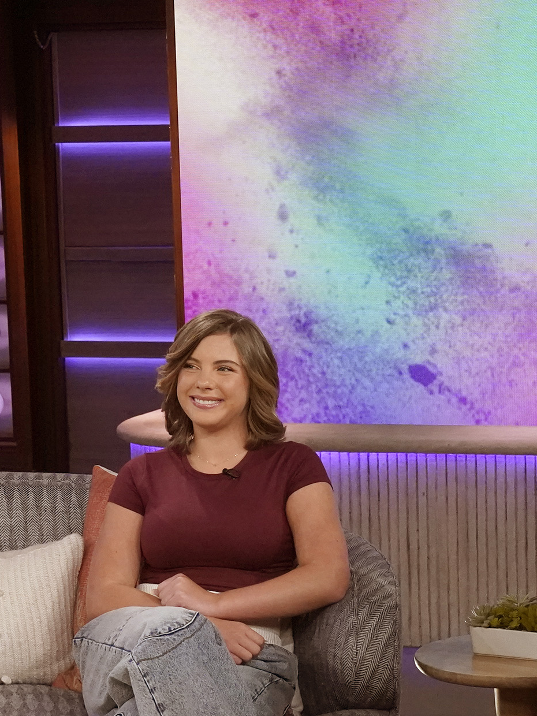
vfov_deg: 16.2
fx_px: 2503
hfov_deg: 12.2
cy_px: 482
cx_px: 422
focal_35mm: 121
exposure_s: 1/125
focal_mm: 52
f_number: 9
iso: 8000
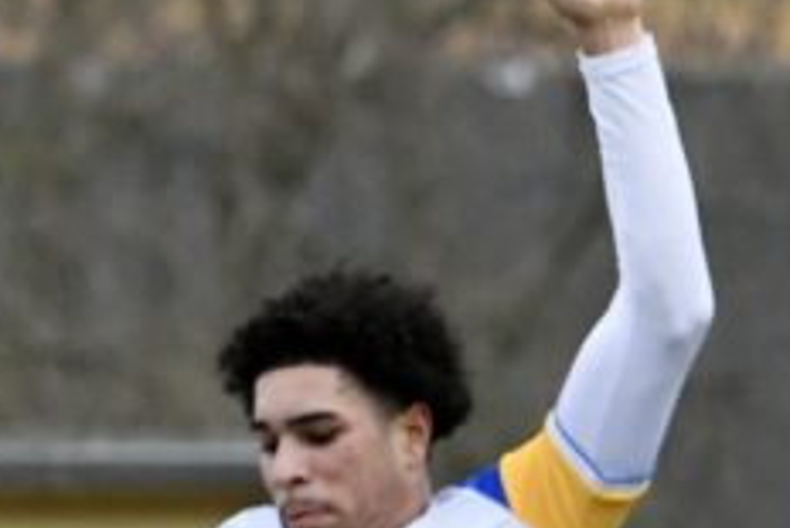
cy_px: 935
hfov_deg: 1.9
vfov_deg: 1.2
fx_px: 24197
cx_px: -51
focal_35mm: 1102
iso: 3200
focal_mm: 250
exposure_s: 1/1600
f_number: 8
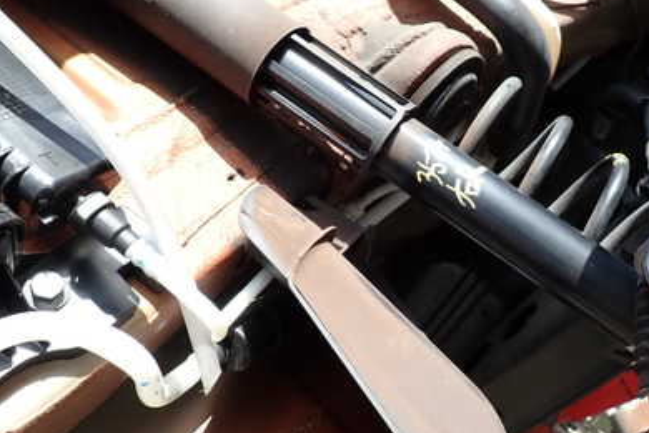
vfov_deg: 33.4
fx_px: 721
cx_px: 391
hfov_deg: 48.2
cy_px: 188
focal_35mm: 40
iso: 100
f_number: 2.8
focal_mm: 4.5
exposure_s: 1/320
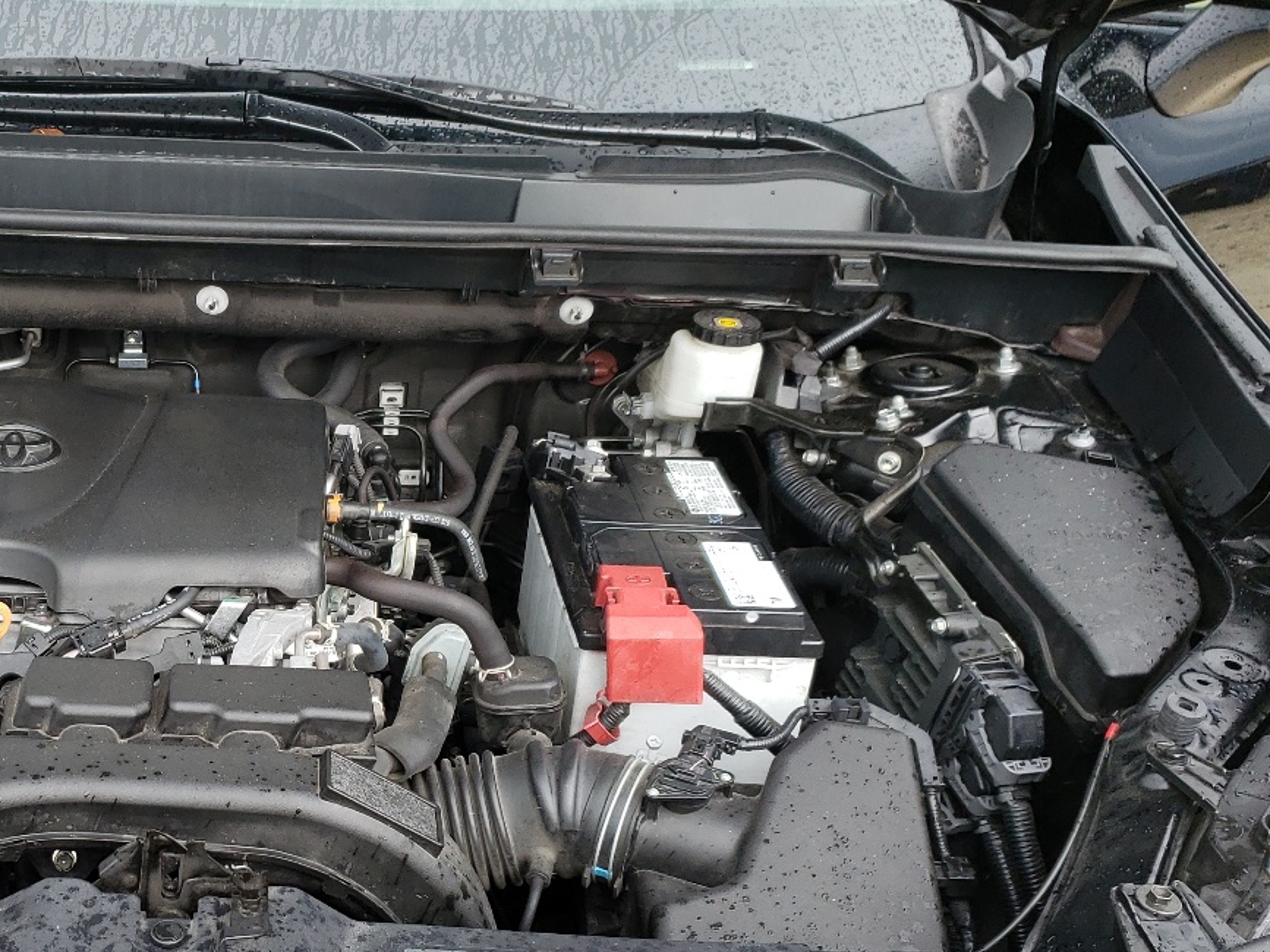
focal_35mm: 48
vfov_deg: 30.1
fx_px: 1761
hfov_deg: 38.2
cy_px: 625
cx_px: 250
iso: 50
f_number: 1.5
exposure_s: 1/182
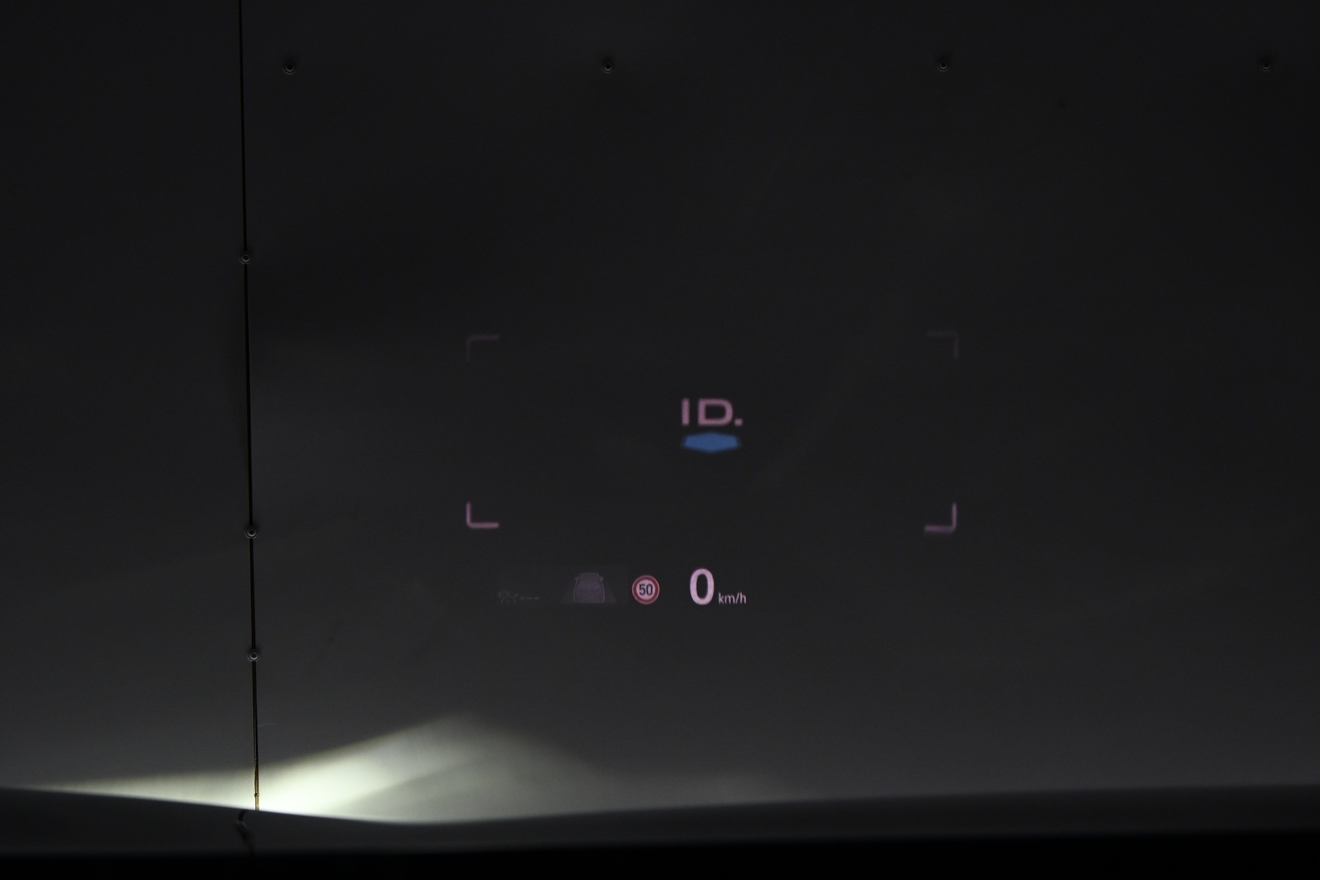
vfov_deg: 18.2
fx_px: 2750
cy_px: 440
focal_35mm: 75
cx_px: 660
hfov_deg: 27.0
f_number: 8
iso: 640
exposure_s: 1/250
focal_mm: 50
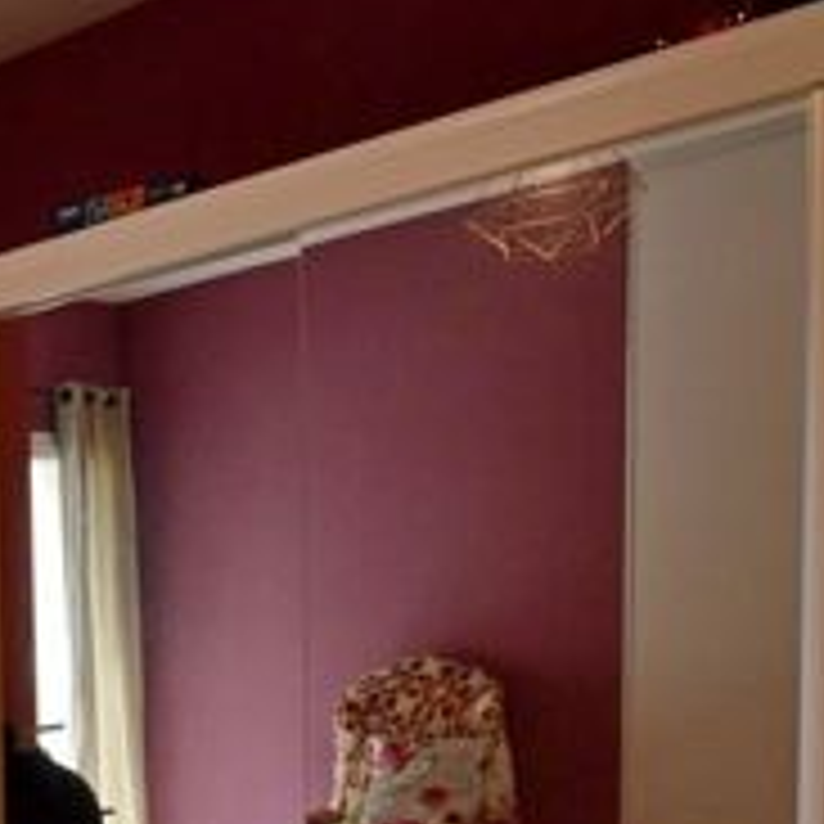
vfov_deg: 32.3
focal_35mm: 49
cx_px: -538
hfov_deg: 23.7
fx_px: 1320
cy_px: 797
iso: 400
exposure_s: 1/125
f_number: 5.6
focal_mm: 10
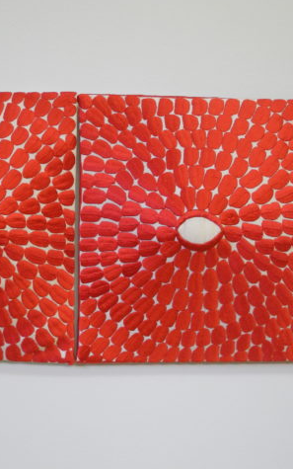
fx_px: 639
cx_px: 88
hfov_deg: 25.6
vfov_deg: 40.3
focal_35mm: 50
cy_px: 233
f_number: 3.2
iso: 320
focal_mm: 7.4
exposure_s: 1/30
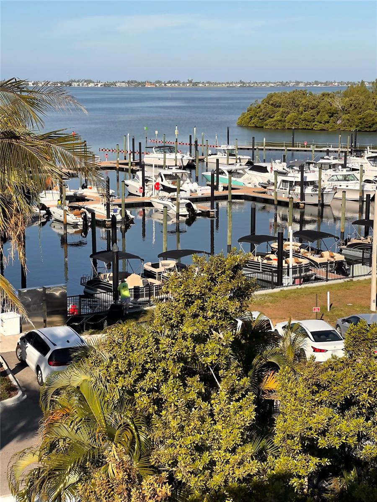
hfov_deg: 22.9
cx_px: 188
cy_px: 251
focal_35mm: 64
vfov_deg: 30.3
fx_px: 929
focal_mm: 7.5
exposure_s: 1/1468
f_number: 2.2
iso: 20
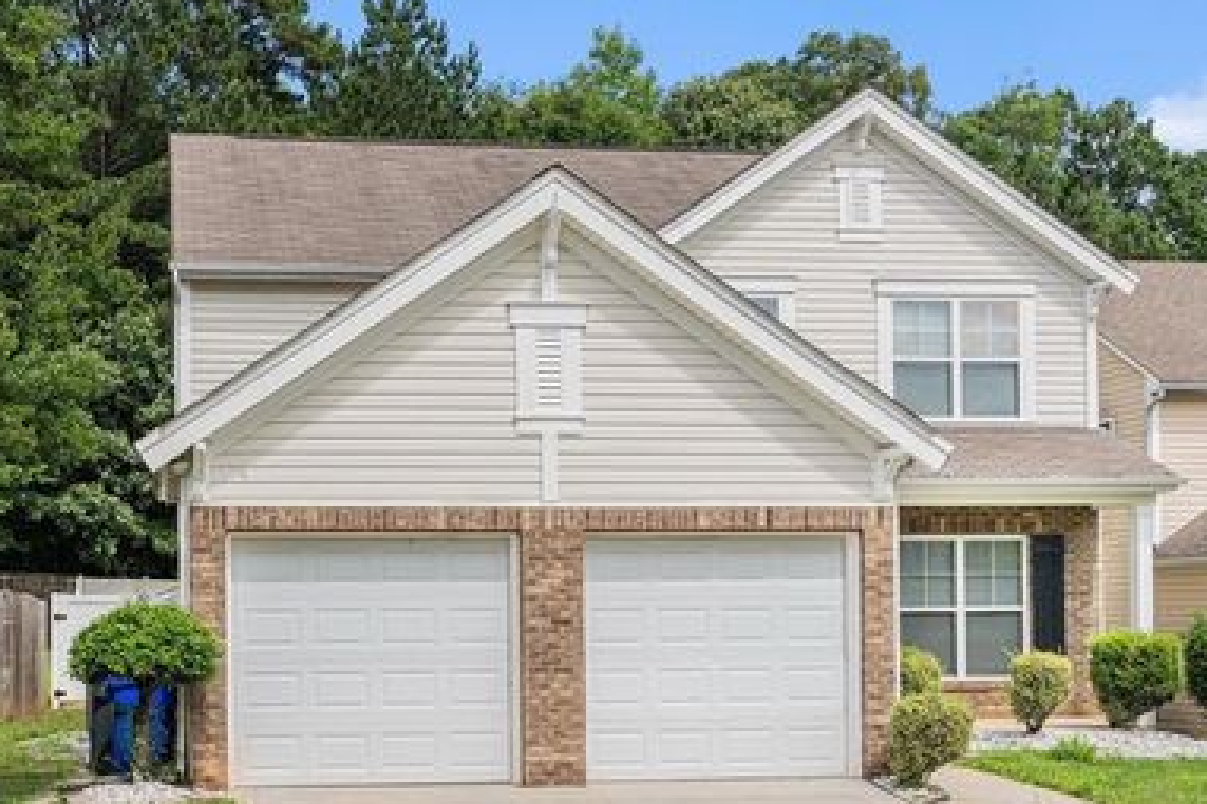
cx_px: 567
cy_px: 426
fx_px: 1408
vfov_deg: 31.9
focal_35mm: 42
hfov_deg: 46.4
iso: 400
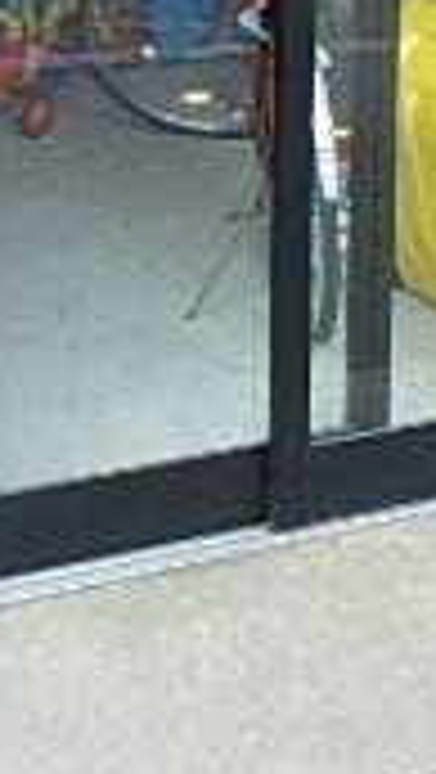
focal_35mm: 85
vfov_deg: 23.4
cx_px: 22
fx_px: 1744
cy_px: -81
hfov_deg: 14.1
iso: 125
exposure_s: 1/100
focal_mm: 3.7
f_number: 3.5
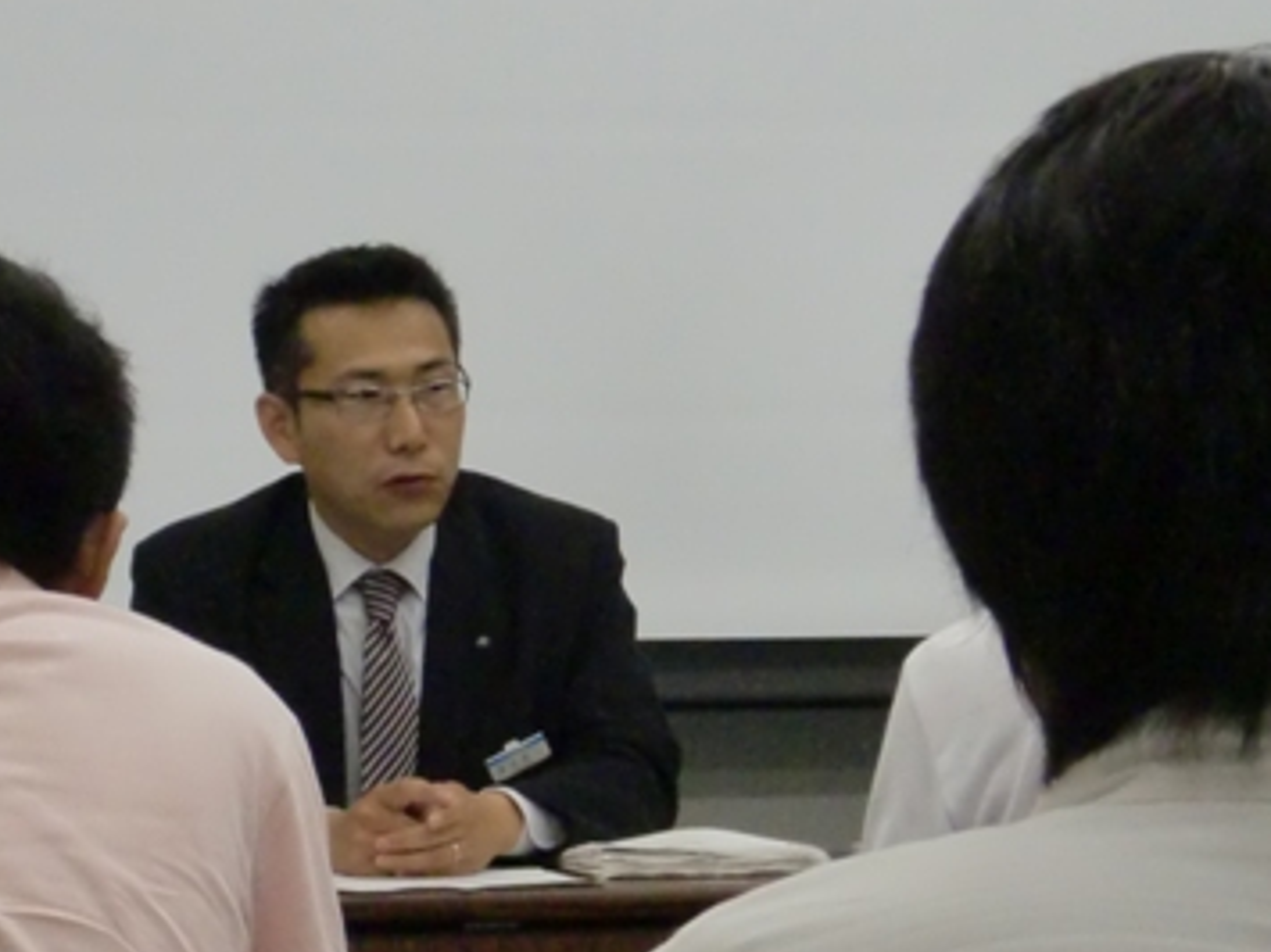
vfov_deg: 8.1
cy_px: 510
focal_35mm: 183
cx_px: 559
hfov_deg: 10.8
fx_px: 6717
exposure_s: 1/100
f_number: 5.8
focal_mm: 19.6
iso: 640
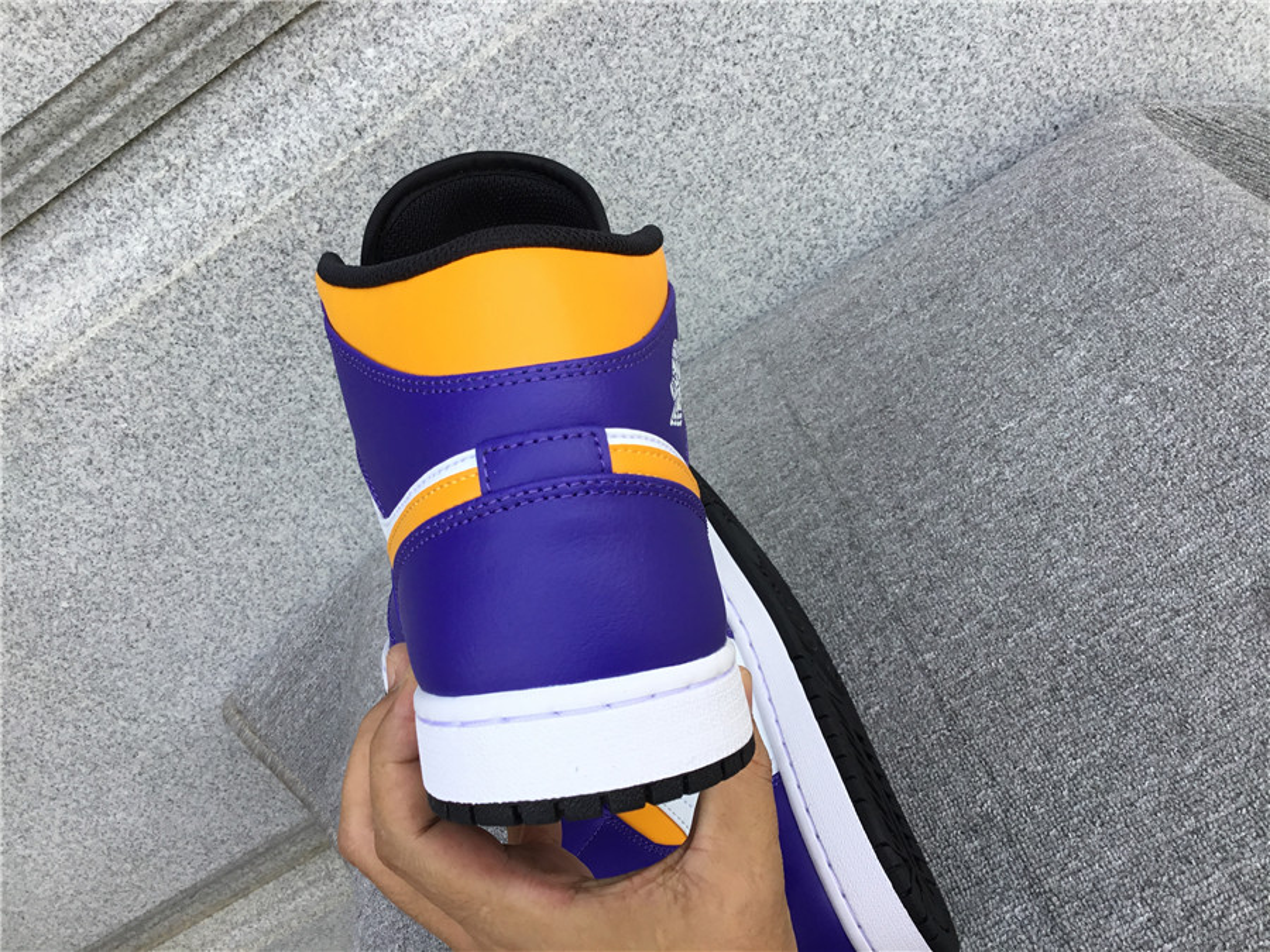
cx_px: 635
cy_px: 476
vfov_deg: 45.4
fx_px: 1137
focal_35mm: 31
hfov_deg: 58.4
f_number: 2.4
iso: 25
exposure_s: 1/173
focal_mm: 3.3
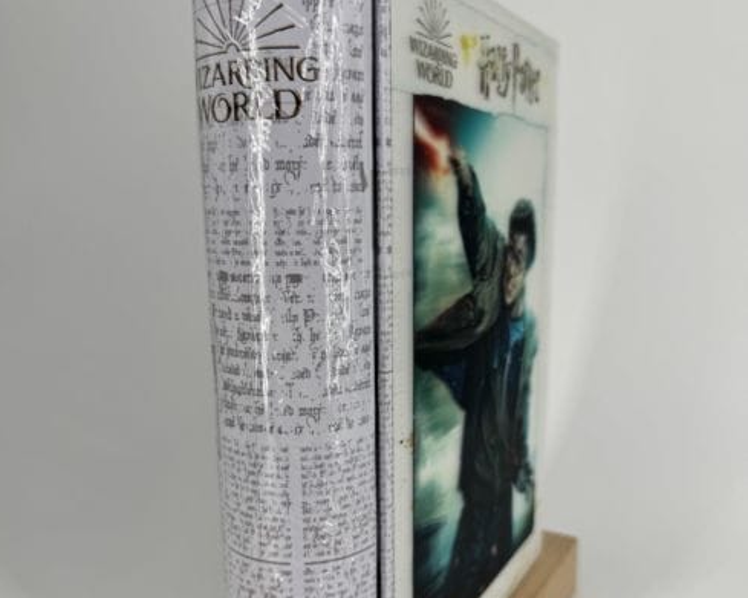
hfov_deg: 55.7
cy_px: 363
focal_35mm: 32
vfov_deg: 45.5
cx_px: 367
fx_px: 708
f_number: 1.78
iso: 80
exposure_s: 1/1488
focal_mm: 6.76
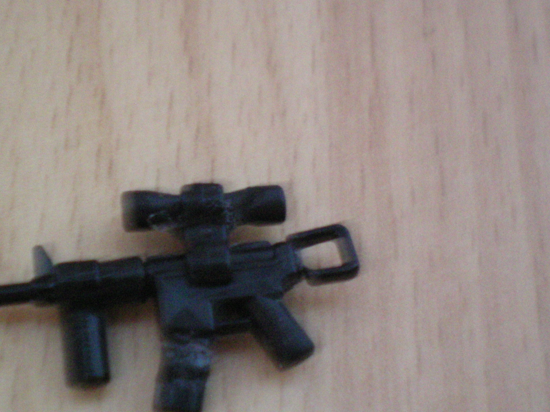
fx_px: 1112
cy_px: 203
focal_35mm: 70
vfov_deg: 21.0
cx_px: 270
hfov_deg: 27.8
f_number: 3.5
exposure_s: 1/13
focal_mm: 7.4
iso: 400
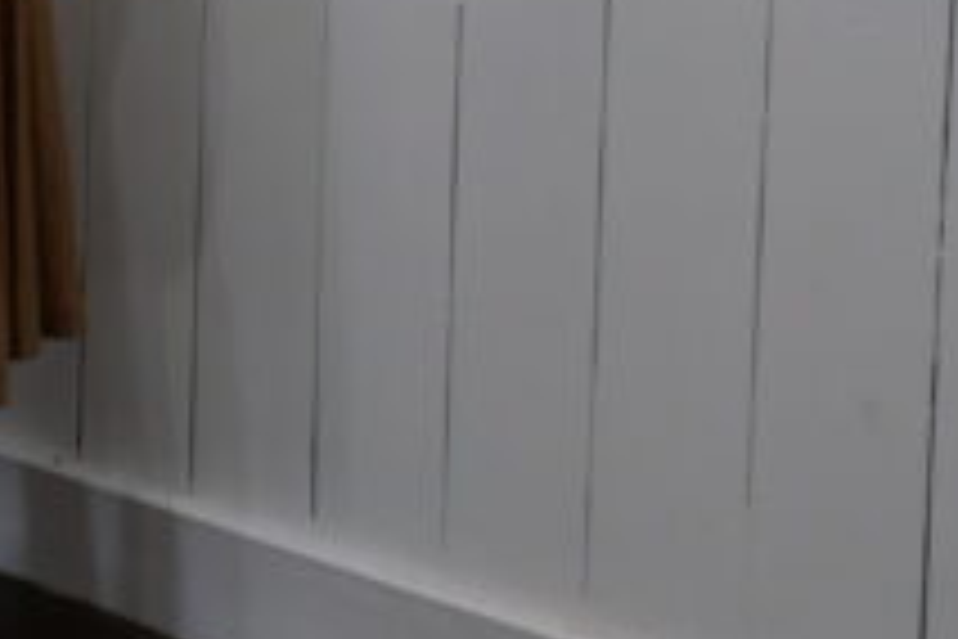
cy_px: -29
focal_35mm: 115
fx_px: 3060
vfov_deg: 11.8
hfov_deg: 16.8
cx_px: -279
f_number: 5
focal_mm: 23.3
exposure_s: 1/100
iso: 4000
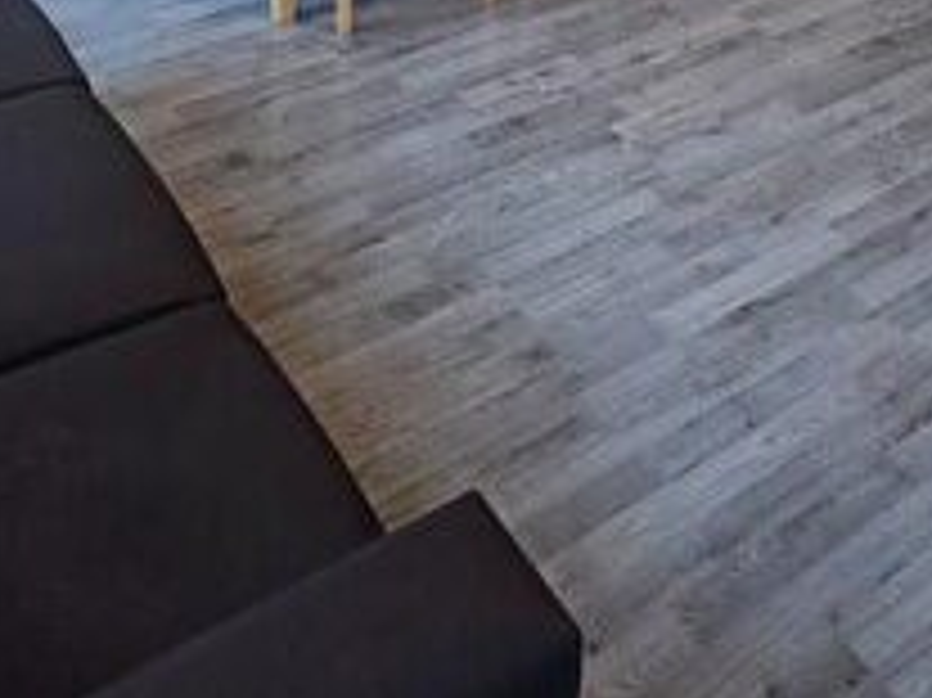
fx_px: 1184
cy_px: -444
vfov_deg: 23.4
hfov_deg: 42.5
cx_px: 603
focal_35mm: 44
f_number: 2.2
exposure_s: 1/60
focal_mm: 2.2
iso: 160
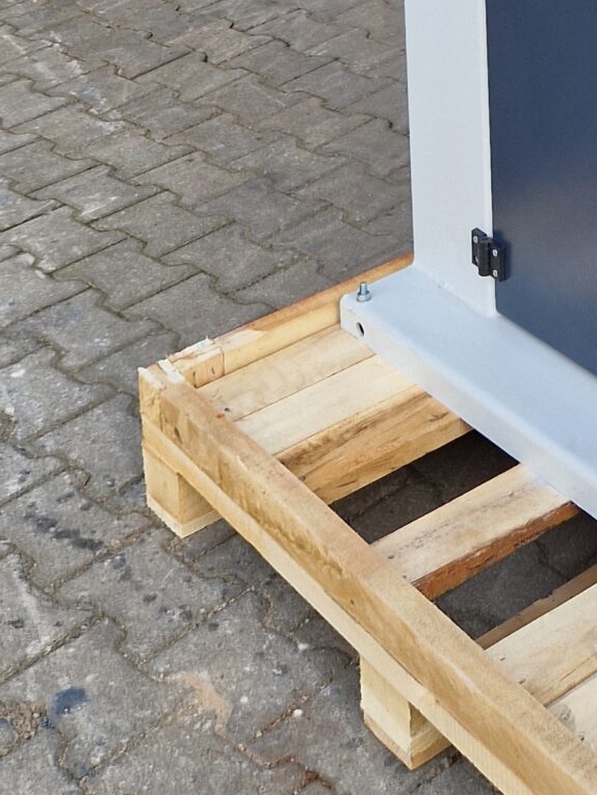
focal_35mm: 77
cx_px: 756
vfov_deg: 21.5
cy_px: -375
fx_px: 1770
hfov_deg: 18.0
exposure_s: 1/180
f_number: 1.8
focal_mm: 5.4
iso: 50
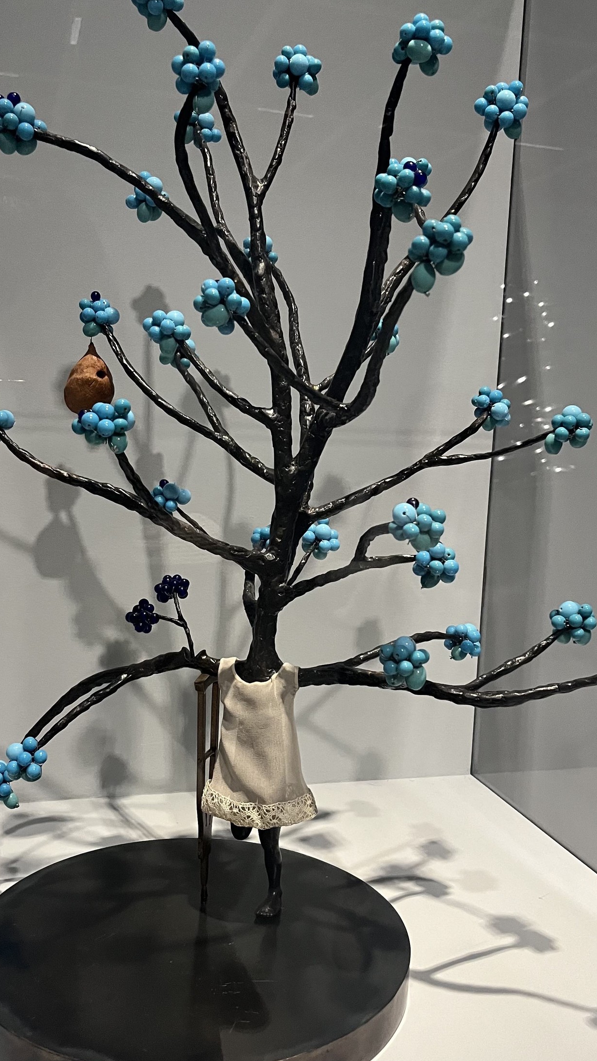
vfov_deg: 59.5
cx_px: 280
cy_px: 547
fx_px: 929
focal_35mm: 33
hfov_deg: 35.6
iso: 320
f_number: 1.6
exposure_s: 1/60
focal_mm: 5.1
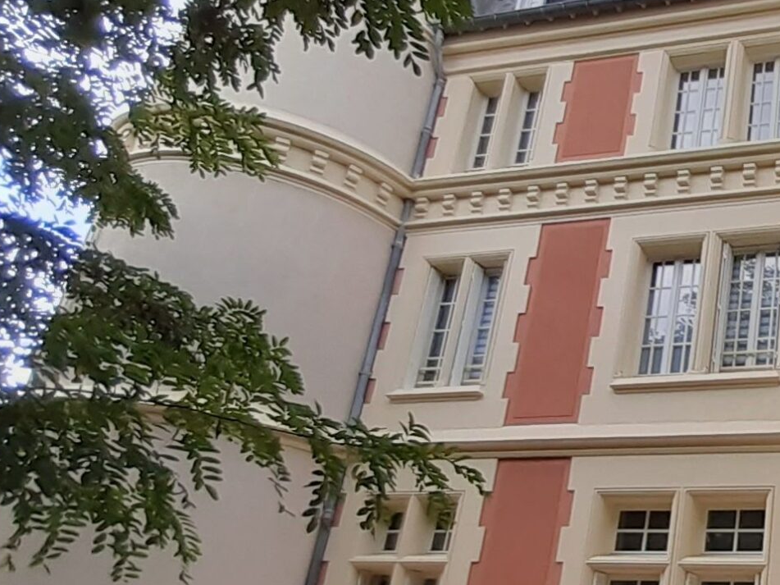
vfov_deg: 39.7
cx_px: 855
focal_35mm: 35
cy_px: 428
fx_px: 789
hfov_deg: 41.9
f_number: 2.2
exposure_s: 1/311
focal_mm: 1.13
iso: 40
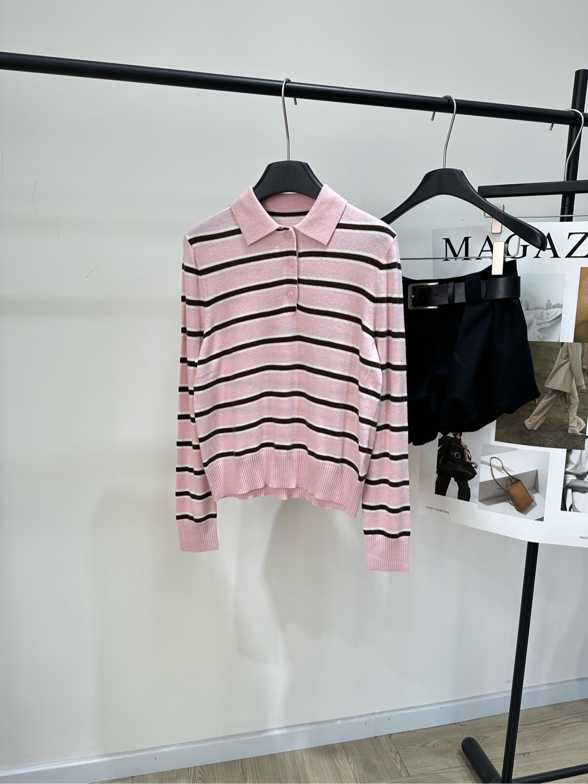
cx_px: 294
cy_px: 392
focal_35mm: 24
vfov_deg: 71.6
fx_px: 544
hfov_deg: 56.8
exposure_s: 1/169
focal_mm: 6.86
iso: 64
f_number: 1.78
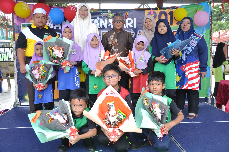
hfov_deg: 53.2
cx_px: 114
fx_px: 229
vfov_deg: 36.8
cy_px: 76
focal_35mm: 36
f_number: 3.8
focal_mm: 24
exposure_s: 1/50
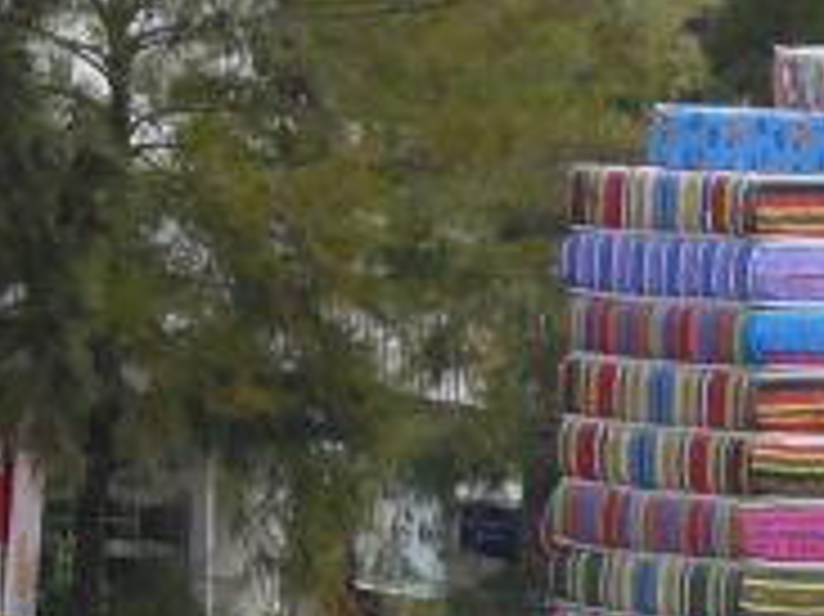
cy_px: 603
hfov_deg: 3.0
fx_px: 15581
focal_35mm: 655
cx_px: 1243
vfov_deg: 2.3
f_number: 4
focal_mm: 24.2
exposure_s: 1/100
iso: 100
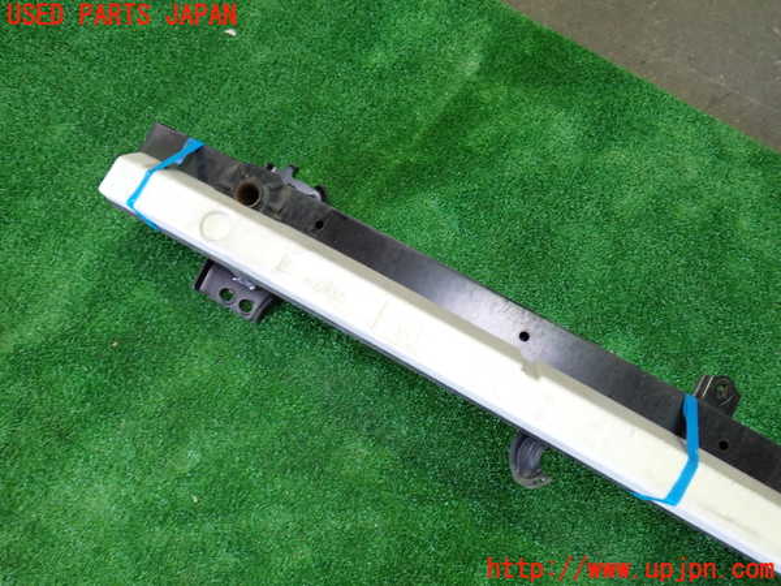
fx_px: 677
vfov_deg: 46.8
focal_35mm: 30
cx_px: 390
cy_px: 293
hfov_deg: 60.0
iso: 250
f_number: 2.3
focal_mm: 5.4
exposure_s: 1/30
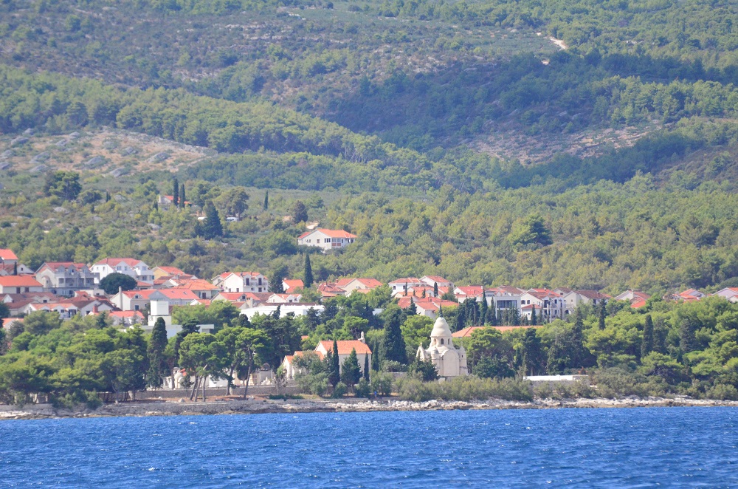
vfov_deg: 3.0
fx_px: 9204
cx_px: 369
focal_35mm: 450
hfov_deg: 4.6
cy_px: 244
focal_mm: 300
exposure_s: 1/6400
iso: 2000
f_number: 5.6
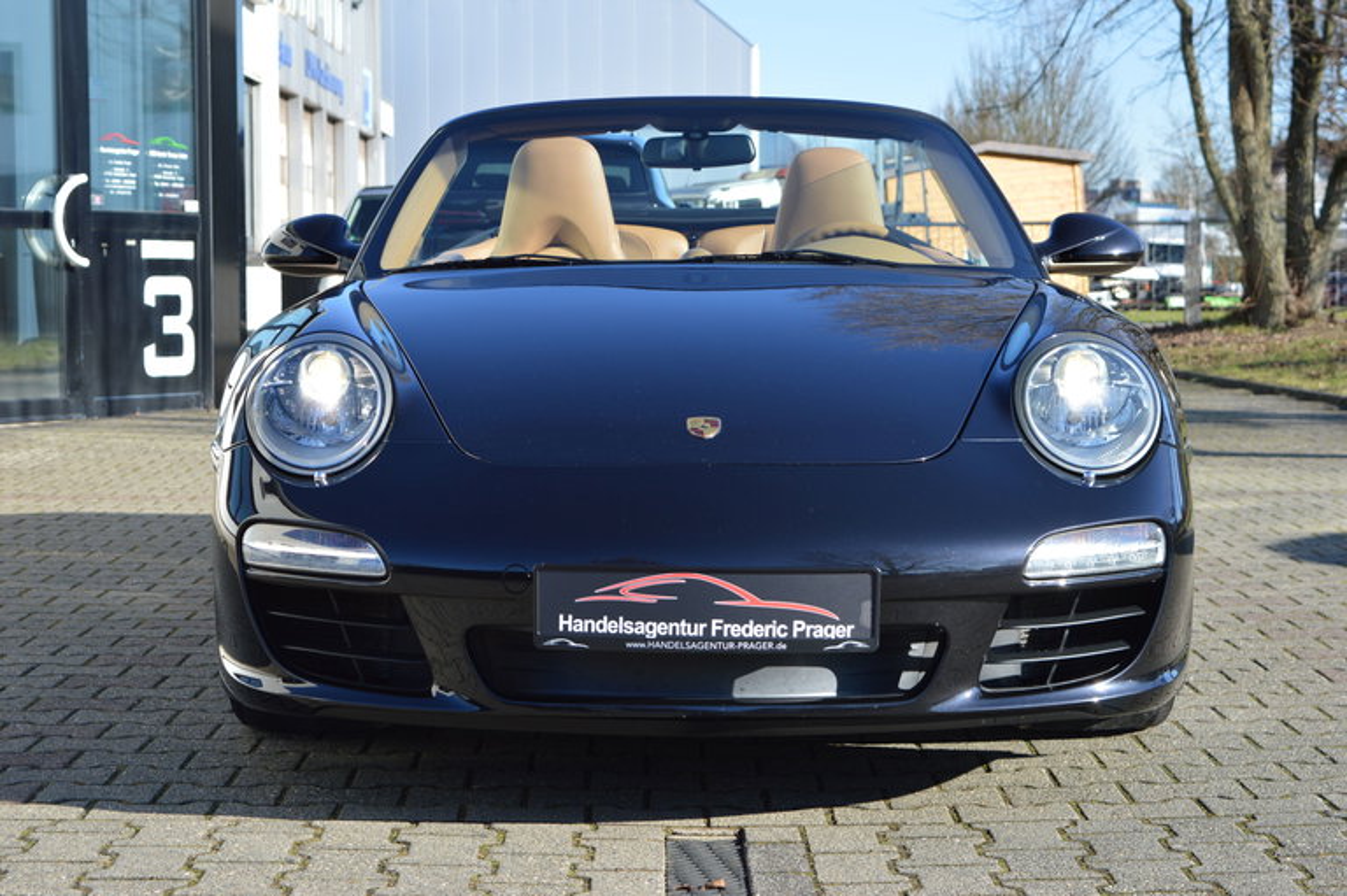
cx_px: 674
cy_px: 448
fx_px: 2692
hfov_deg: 28.1
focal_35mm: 72
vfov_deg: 18.9
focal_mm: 48
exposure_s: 1/200
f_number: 7.1
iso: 100
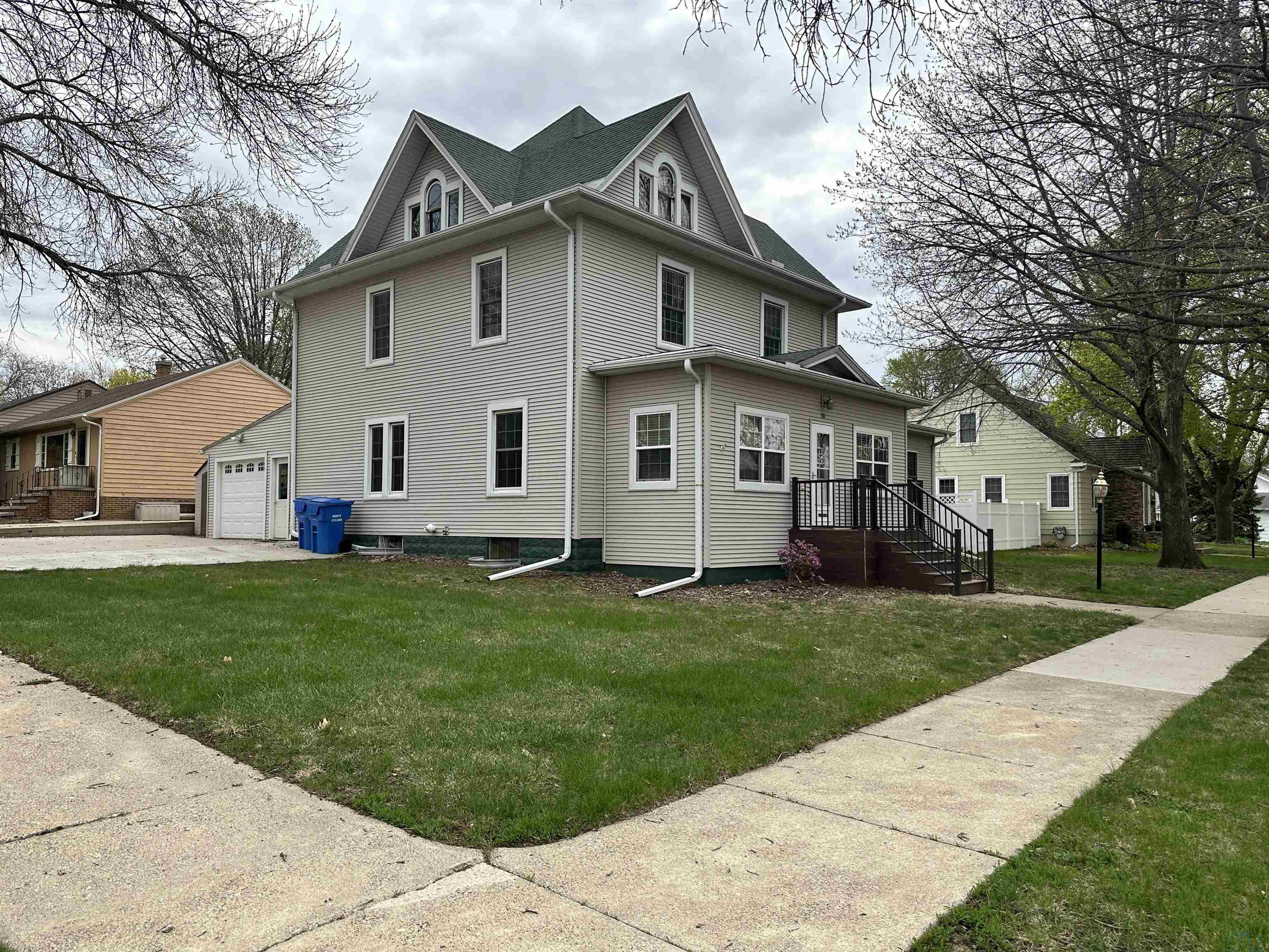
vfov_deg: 56.8
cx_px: 634
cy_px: 476
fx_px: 880
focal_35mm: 24
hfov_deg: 71.6
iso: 80
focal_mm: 6.86
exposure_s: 1/3247
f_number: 1.78
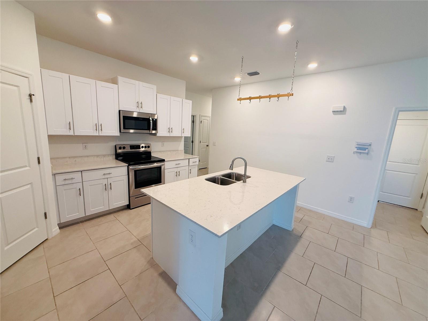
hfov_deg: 102.1
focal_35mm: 14
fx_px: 173
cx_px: 214
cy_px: 160
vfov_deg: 85.7
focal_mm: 2.22
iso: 200
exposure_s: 1/120
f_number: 2.2
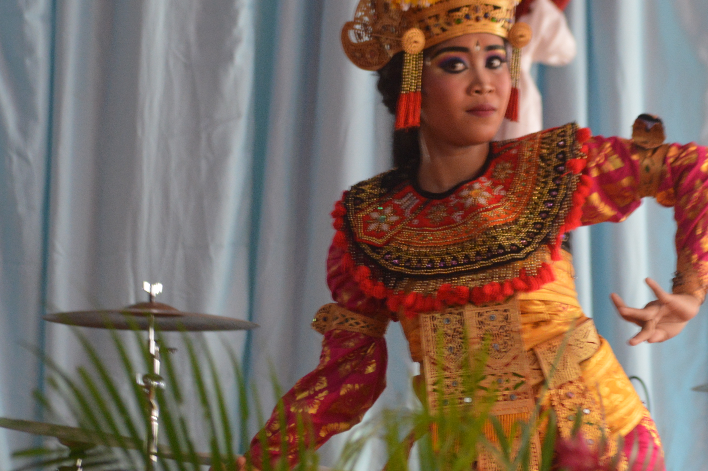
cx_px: 507
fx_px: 4991
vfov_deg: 5.4
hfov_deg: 8.1
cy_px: 270
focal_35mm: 254
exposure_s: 1/60
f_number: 4.2
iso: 640
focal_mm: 80
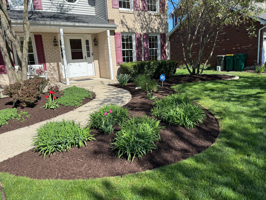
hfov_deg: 67.3
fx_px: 200
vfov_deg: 53.1
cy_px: 100
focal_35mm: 26
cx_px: 133
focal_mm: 5.96
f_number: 1.6
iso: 50
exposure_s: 1/1418
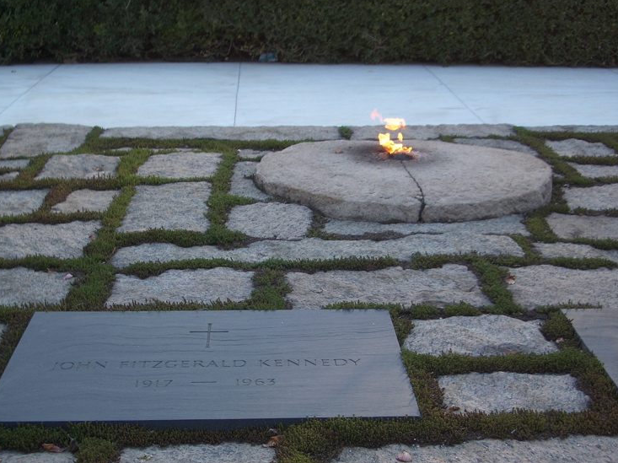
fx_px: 1017
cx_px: 296
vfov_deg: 25.6
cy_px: 264
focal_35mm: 57
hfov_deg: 33.8
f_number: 3.1
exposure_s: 1/160
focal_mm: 8.2
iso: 50
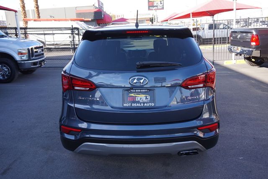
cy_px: 90
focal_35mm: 32
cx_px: 134
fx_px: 234
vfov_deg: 41.7
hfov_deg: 59.5
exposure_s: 1/80
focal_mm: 21
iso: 100
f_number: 5.6
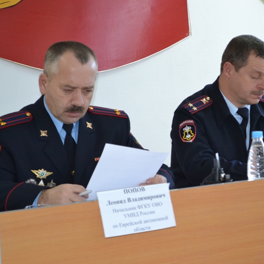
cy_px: 132
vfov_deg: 17.4
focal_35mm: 100
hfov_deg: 17.4
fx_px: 863
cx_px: 168
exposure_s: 1/60
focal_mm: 52
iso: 1400
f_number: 5.6
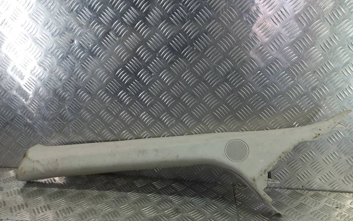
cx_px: 179
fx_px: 260
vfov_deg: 45.8
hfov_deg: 68.4
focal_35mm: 27
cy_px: 132
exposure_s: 1/50
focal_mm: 4.6
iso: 64
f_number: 1.8
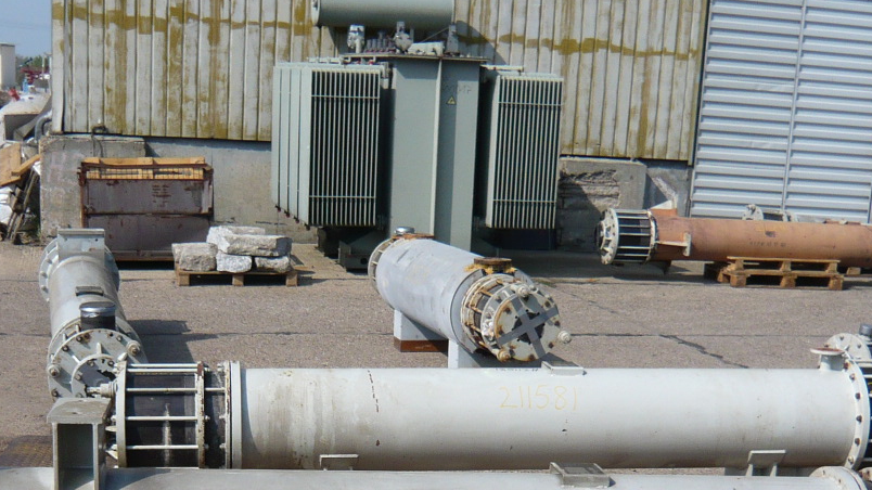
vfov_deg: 19.7
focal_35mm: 59
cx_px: 416
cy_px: 499
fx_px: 1364
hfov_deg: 35.4
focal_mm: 4.6
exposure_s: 1/200
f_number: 8
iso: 100
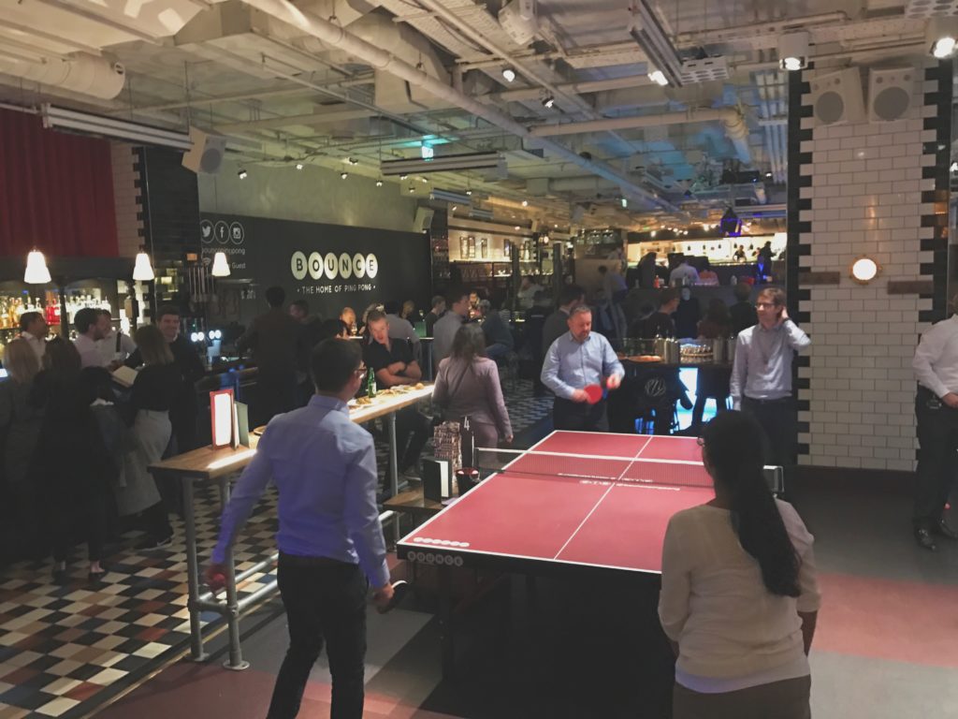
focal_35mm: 28
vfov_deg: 49.7
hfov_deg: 63.4
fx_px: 775
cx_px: 479
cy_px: 360
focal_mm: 3.99
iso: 100
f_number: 1.8
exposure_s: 1/5
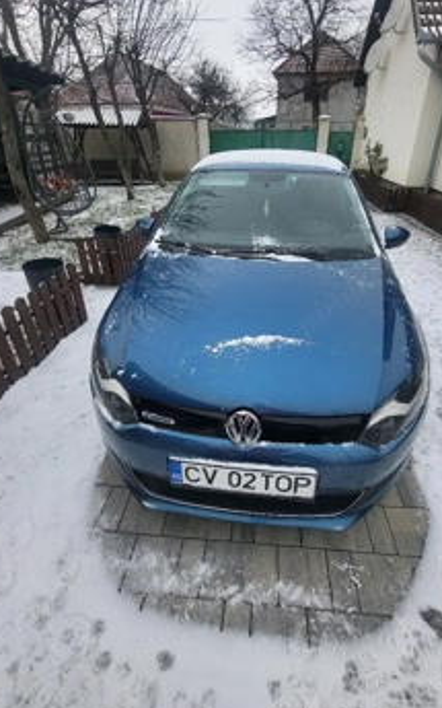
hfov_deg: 71.0
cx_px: 245
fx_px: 308
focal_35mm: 16
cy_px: 309
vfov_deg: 97.3
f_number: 2.2
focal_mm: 1.74
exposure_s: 1/312
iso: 32
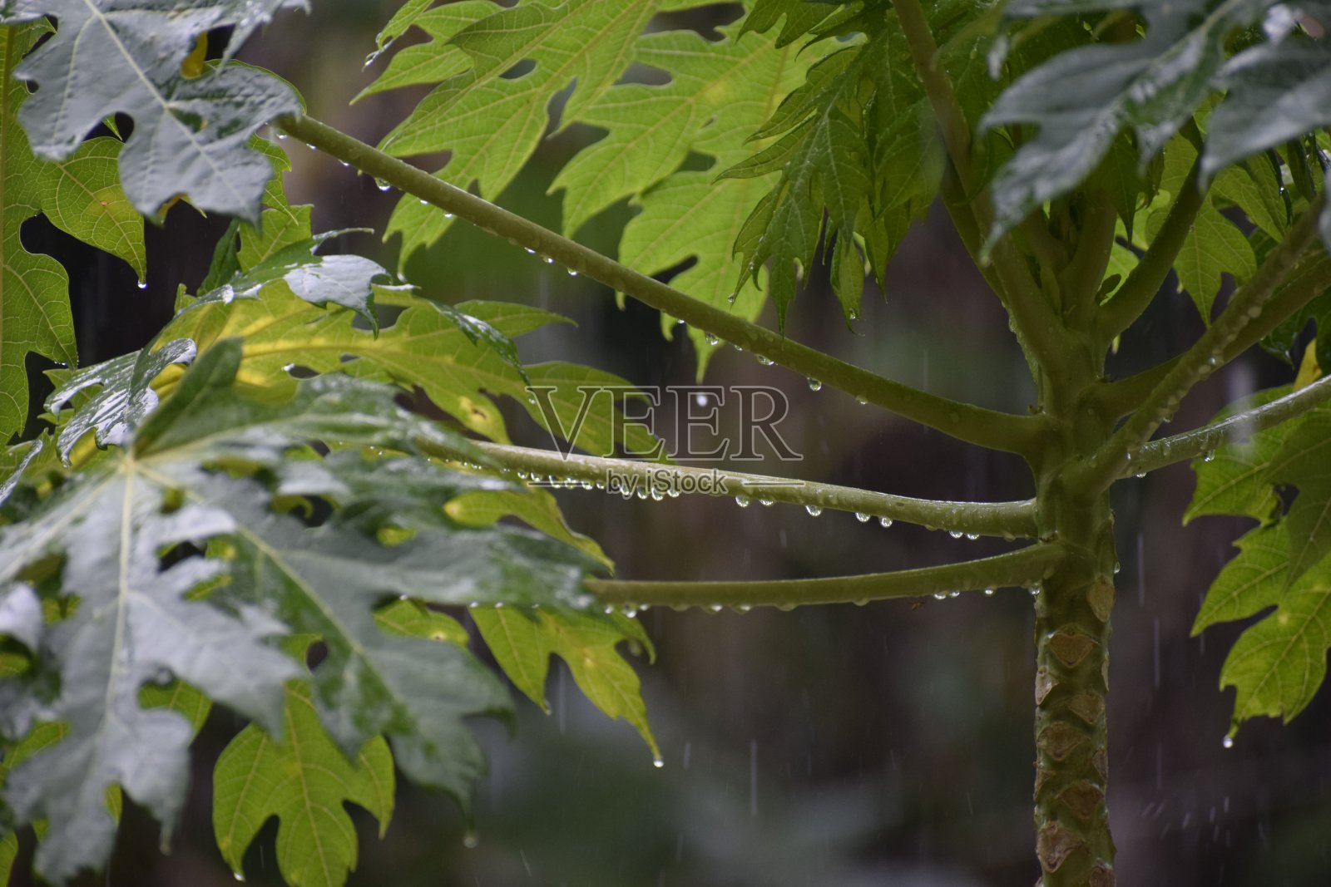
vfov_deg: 3.1
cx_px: 666
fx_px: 16638
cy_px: 444
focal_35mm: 450
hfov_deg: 4.6
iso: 800
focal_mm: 300
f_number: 6.3
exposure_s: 1/200
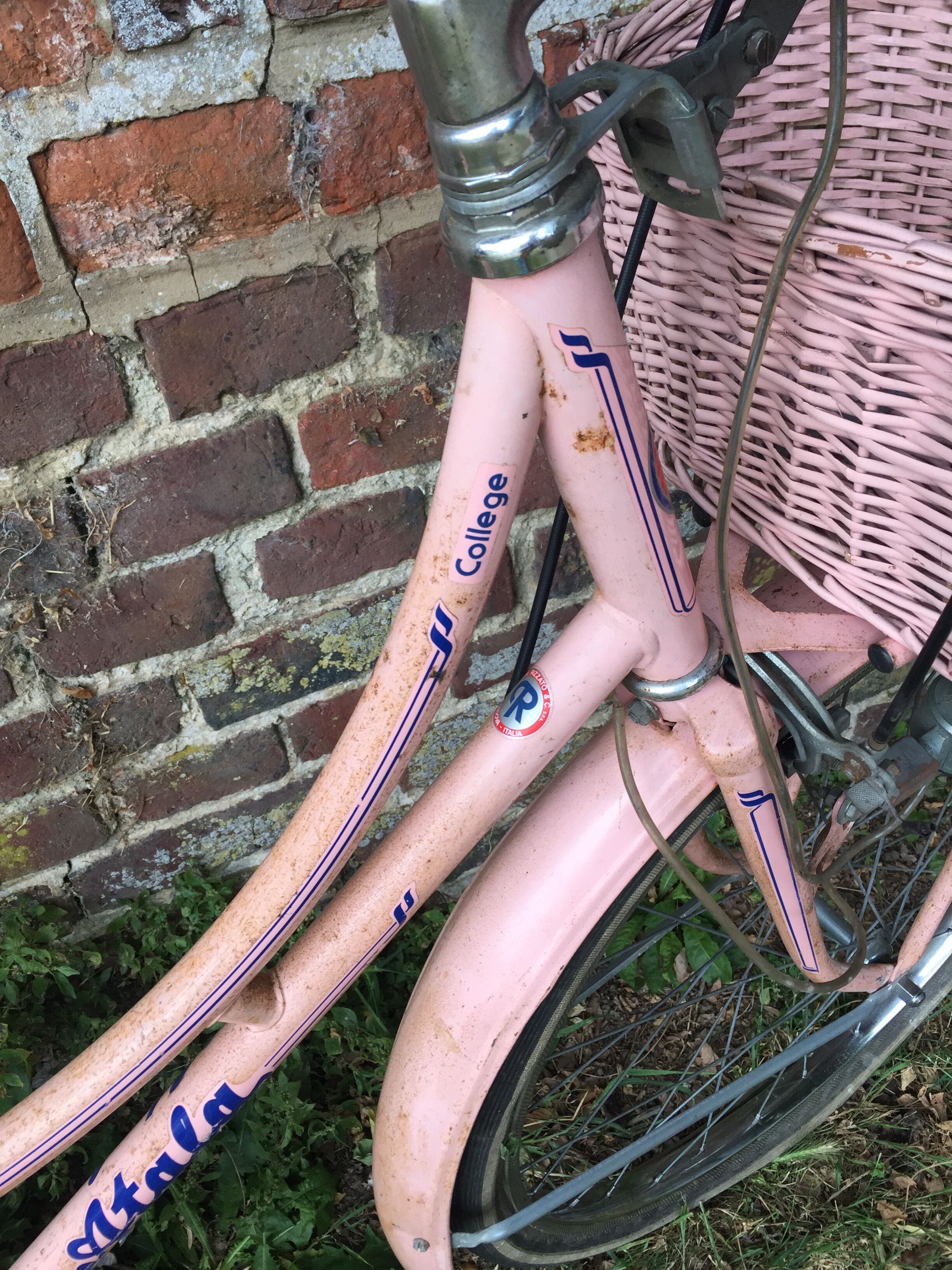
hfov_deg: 48.2
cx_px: 476
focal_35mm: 29
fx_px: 1063
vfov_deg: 61.7
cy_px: 635
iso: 50
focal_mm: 4.15
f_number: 2.2
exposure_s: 1/100
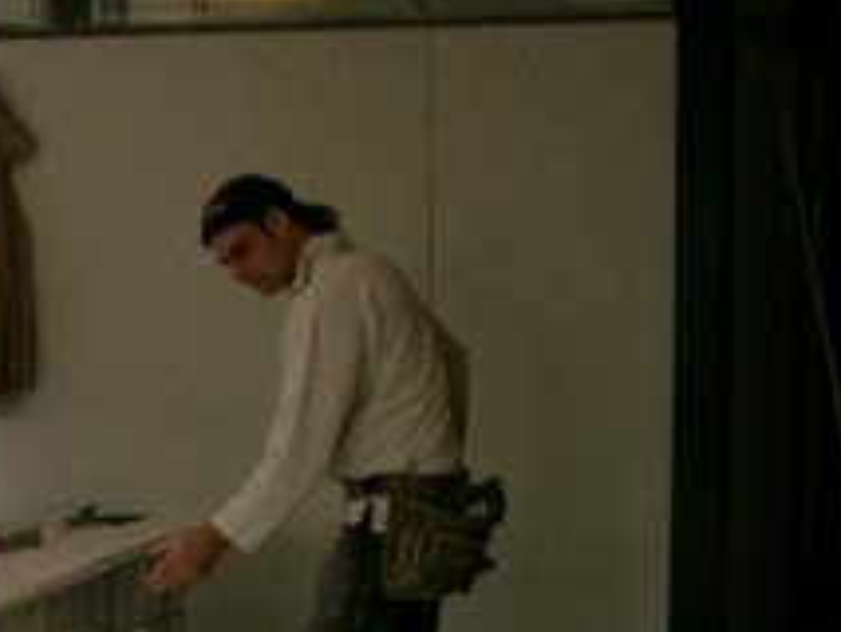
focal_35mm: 104
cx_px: -197
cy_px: 431
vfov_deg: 14.2
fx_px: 2528
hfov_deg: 17.9
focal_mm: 7.6
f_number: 2.6
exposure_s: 1/500
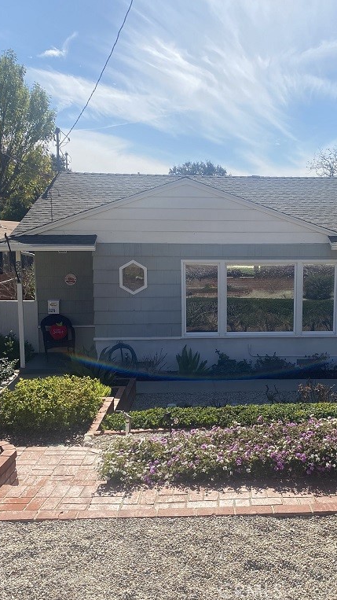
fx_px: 604
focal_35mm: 38
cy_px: 300
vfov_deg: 52.8
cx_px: 255
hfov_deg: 30.6
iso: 32
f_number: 1.8
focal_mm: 4.25
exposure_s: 1/3984
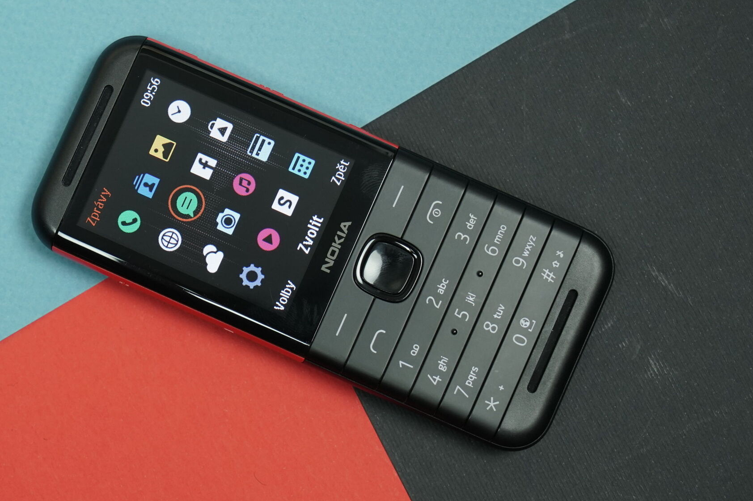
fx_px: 1359
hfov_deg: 30.9
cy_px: 252
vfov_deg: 20.9
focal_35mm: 65
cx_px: 329
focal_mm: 57
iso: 1600
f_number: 7.1
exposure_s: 1/125
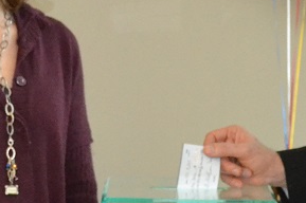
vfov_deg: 6.0
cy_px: 159
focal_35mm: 230
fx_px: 1953
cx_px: 292
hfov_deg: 8.9
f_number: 4.8
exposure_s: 1/60
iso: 2800
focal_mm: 32
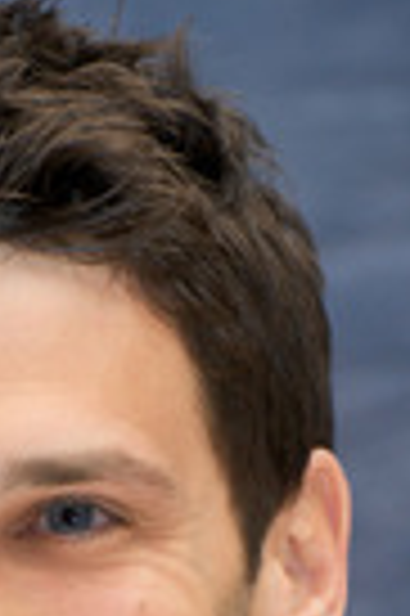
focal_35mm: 366
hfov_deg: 3.7
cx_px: 16
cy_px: 805
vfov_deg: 5.6
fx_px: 6268
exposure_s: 1/60
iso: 1600
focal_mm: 125
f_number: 5.6
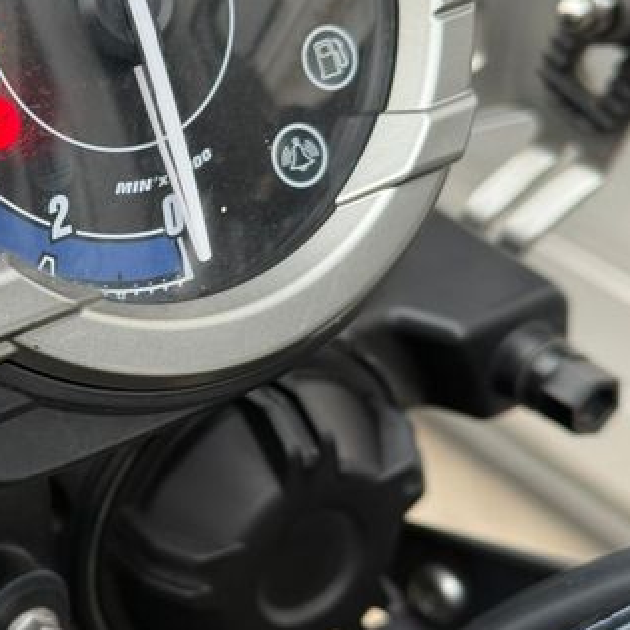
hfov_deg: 19.6
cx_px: 6
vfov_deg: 20.2
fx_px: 1771
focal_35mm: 86
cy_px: 269
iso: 100
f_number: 1.78
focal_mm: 6.76
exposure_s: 1/60
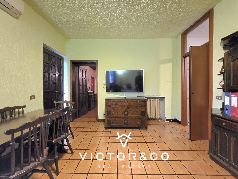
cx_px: 119
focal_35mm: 13
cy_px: 90
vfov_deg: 89.9
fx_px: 89
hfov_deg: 106.2
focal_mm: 2.2
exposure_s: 1/50.3
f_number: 1.9
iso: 800
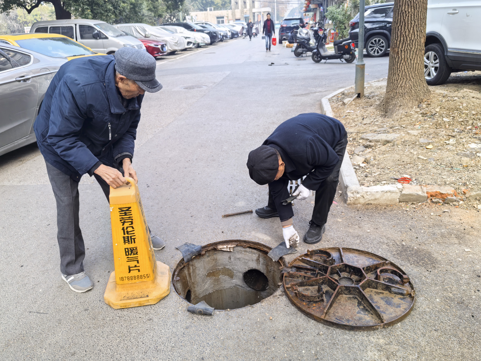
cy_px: 180
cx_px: 240
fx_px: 375
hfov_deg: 65.3
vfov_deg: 51.4
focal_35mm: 27
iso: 50
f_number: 1.9
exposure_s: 1/204
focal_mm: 5.52
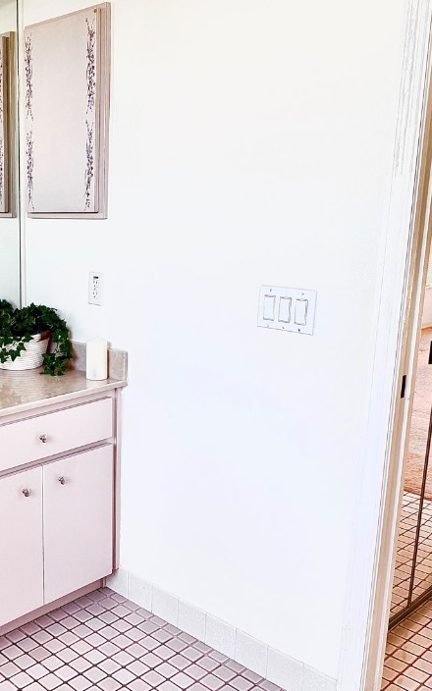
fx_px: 697
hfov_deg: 32.3
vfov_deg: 52.7
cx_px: 23
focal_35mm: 37
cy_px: 350
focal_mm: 6.76
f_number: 1.78
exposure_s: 1/208
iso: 100
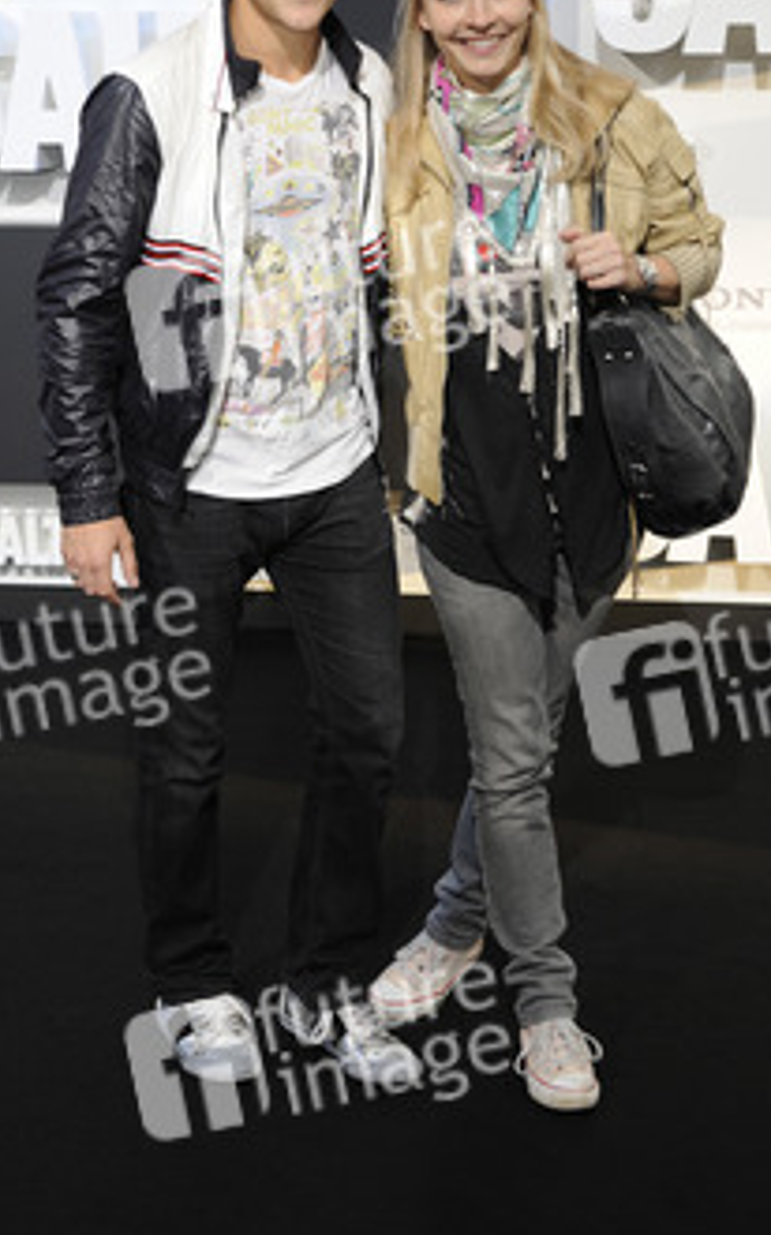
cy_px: 490
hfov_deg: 17.6
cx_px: 427
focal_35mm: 74
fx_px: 2490
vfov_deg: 27.8
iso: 640
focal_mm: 60
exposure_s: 1/160
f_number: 5
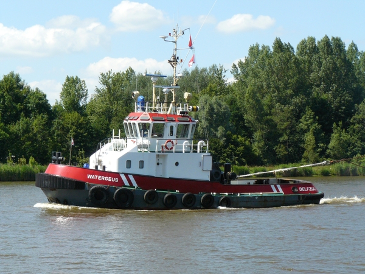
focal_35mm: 117
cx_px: 182
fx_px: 1234
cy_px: 137
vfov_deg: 12.7
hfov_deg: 16.8
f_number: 6.3
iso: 200
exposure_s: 1/500
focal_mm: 19.5
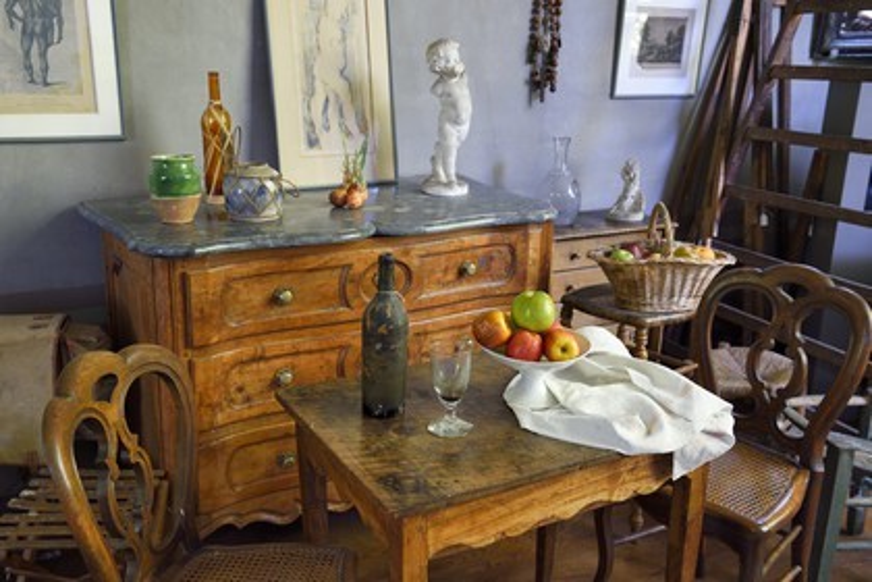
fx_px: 872
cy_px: 291
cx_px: 436
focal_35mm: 36
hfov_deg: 53.1
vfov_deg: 36.9
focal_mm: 36
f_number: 5.6
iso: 800
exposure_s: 1/15
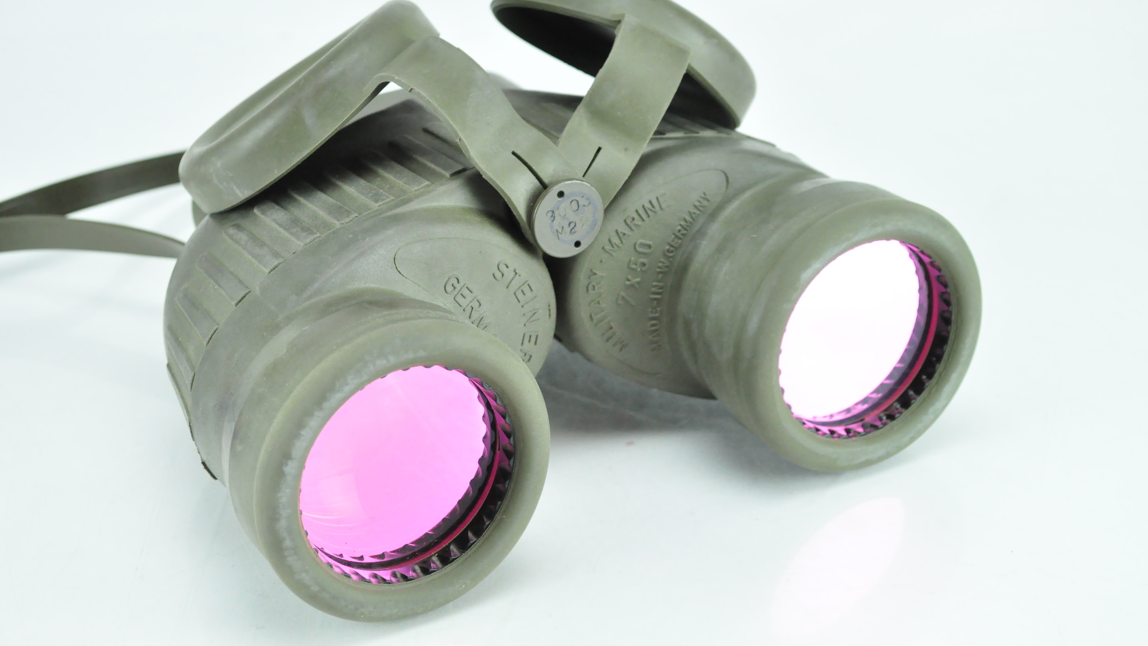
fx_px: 2177
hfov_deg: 29.5
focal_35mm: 72
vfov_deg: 16.9
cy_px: 293
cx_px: 581
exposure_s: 1/125
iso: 2000
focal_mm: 45
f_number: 7.1
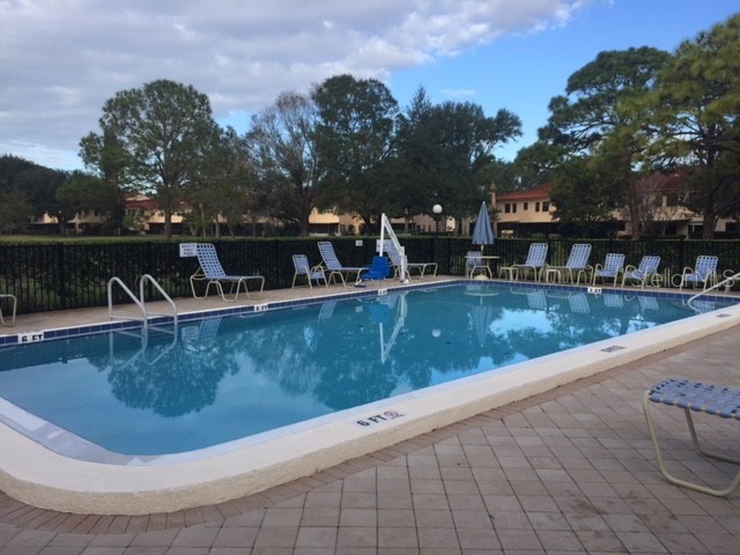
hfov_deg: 61.7
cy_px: 278
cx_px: 370
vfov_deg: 48.2
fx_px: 620
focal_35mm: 29
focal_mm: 4.15
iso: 32
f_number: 2.2
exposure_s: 1/1014
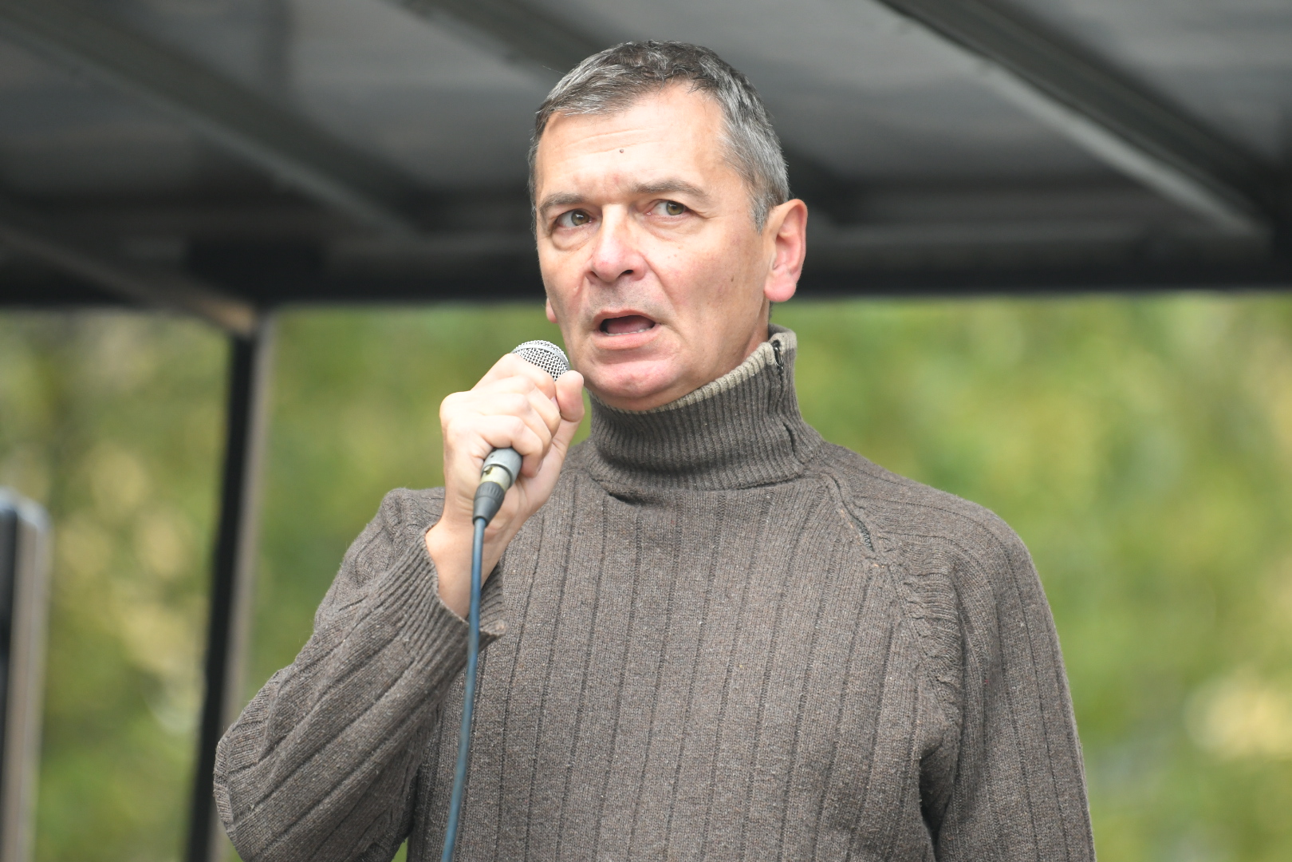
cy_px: 431
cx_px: 646
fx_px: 10766
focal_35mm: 300
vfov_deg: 4.6
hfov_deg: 6.9
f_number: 2.8
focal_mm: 200
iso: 800
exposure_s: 1/1250
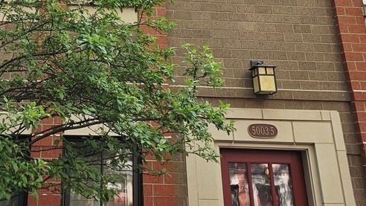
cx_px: 99
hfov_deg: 37.1
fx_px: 534
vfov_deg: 20.2
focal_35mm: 55
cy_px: -54
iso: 64
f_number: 1.7
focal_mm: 6.3
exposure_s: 1/180
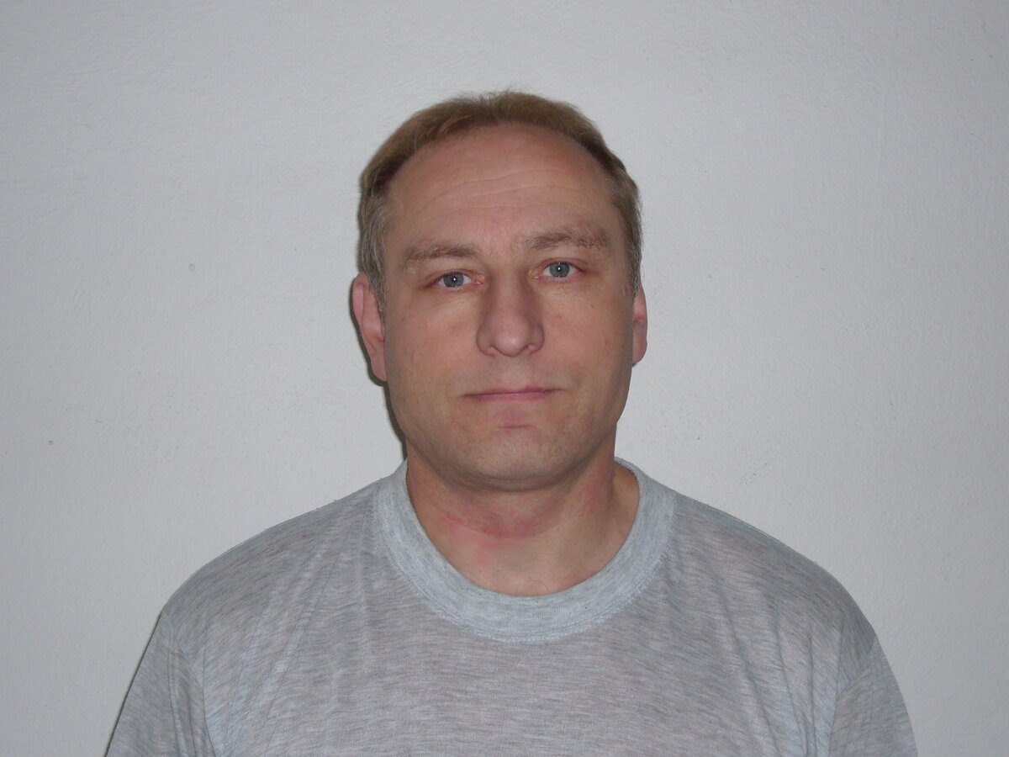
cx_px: 504
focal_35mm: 63
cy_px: 378
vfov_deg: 23.3
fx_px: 1836
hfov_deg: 30.7
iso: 100
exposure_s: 1/30
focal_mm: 10.3
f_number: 4.1
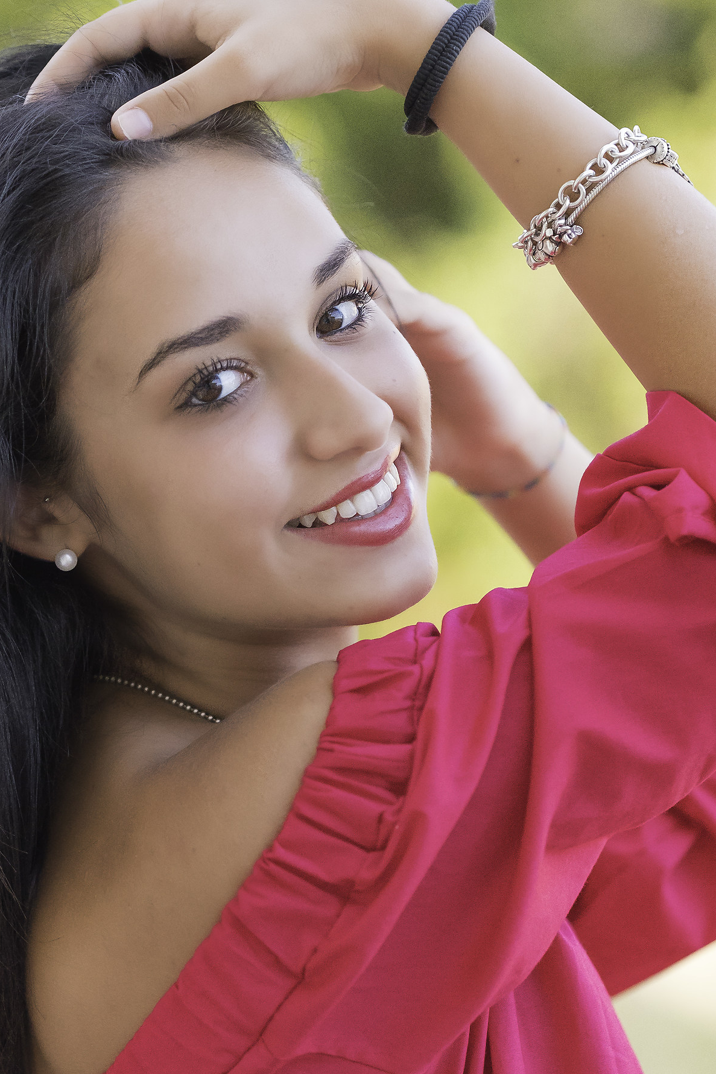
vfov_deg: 11.3
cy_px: 652
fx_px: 5428
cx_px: 267
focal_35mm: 182
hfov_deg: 7.5
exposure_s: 1/3200
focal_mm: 90
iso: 5000
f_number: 2.2
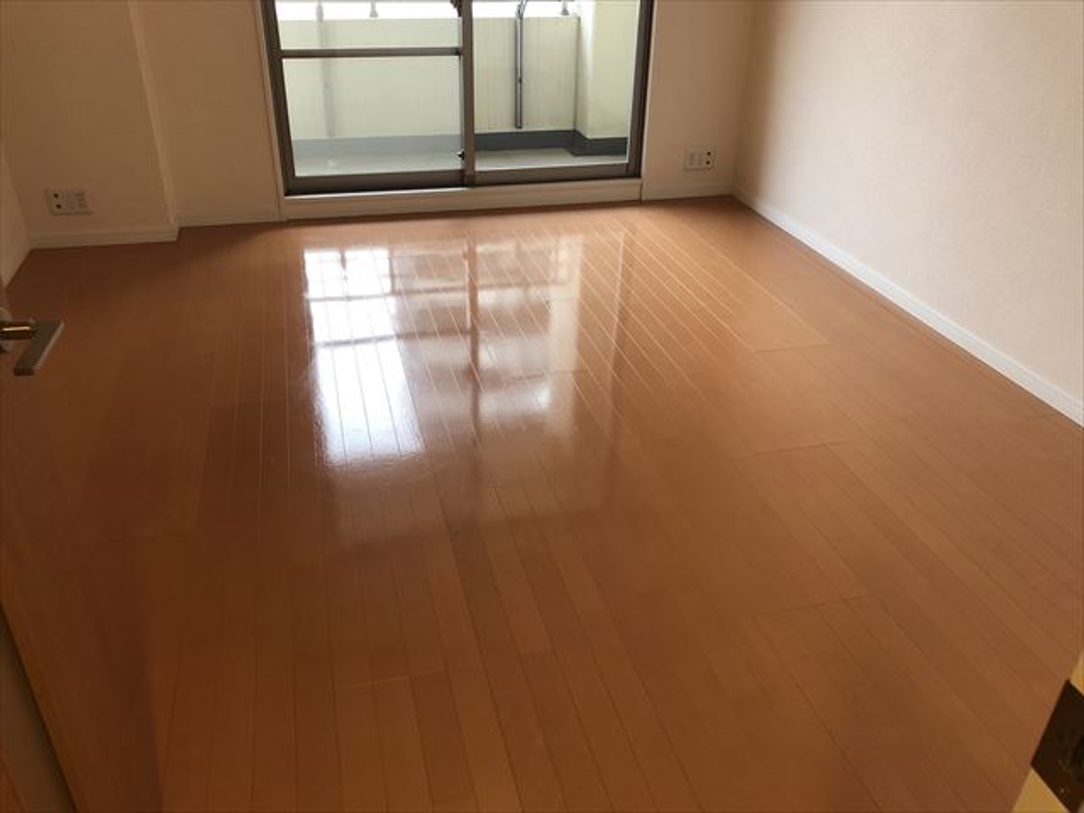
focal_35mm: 28
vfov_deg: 49.7
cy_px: 406
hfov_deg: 63.4
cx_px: 542
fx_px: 877
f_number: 1.8
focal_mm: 3.99
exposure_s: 1/25
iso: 32
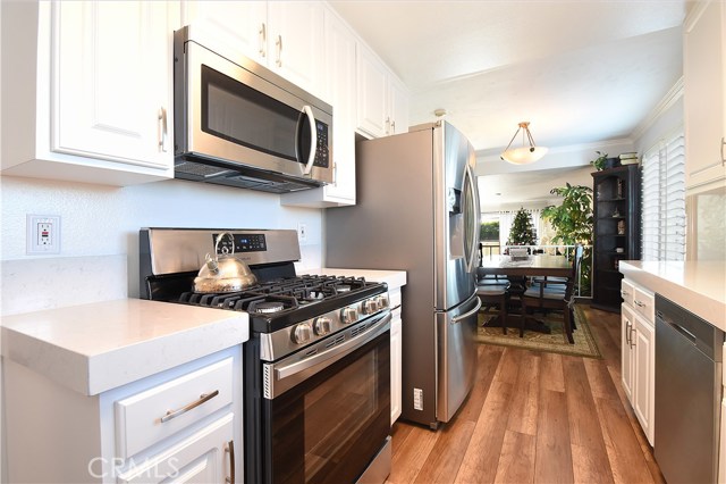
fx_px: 302
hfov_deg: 100.4
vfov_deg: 77.3
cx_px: 363
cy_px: 242
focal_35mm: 15
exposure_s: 1/10
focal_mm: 10
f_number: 8
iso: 800
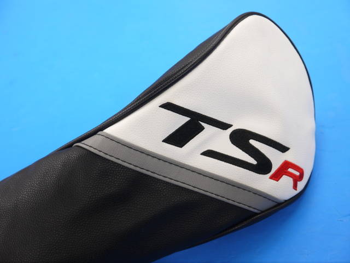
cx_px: 175
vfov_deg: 23.7
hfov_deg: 31.2
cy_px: 132
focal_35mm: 62
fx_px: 627
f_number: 5
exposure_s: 1/60
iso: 320
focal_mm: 31
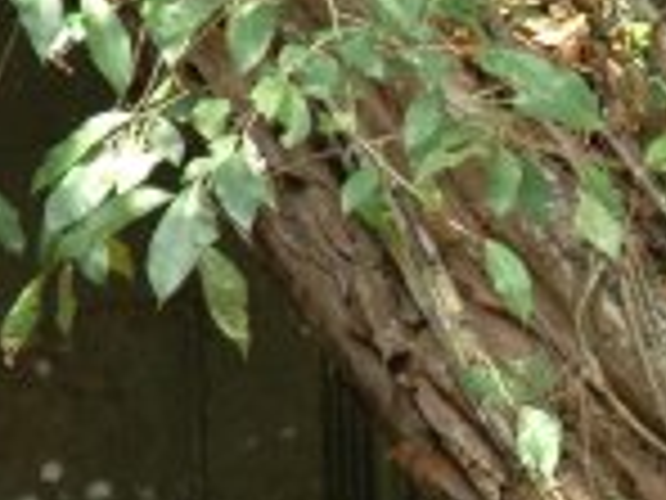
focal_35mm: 421
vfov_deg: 3.5
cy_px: 532
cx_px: 1148
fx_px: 8100
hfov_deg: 4.7
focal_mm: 60
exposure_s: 1/80
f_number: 4.5
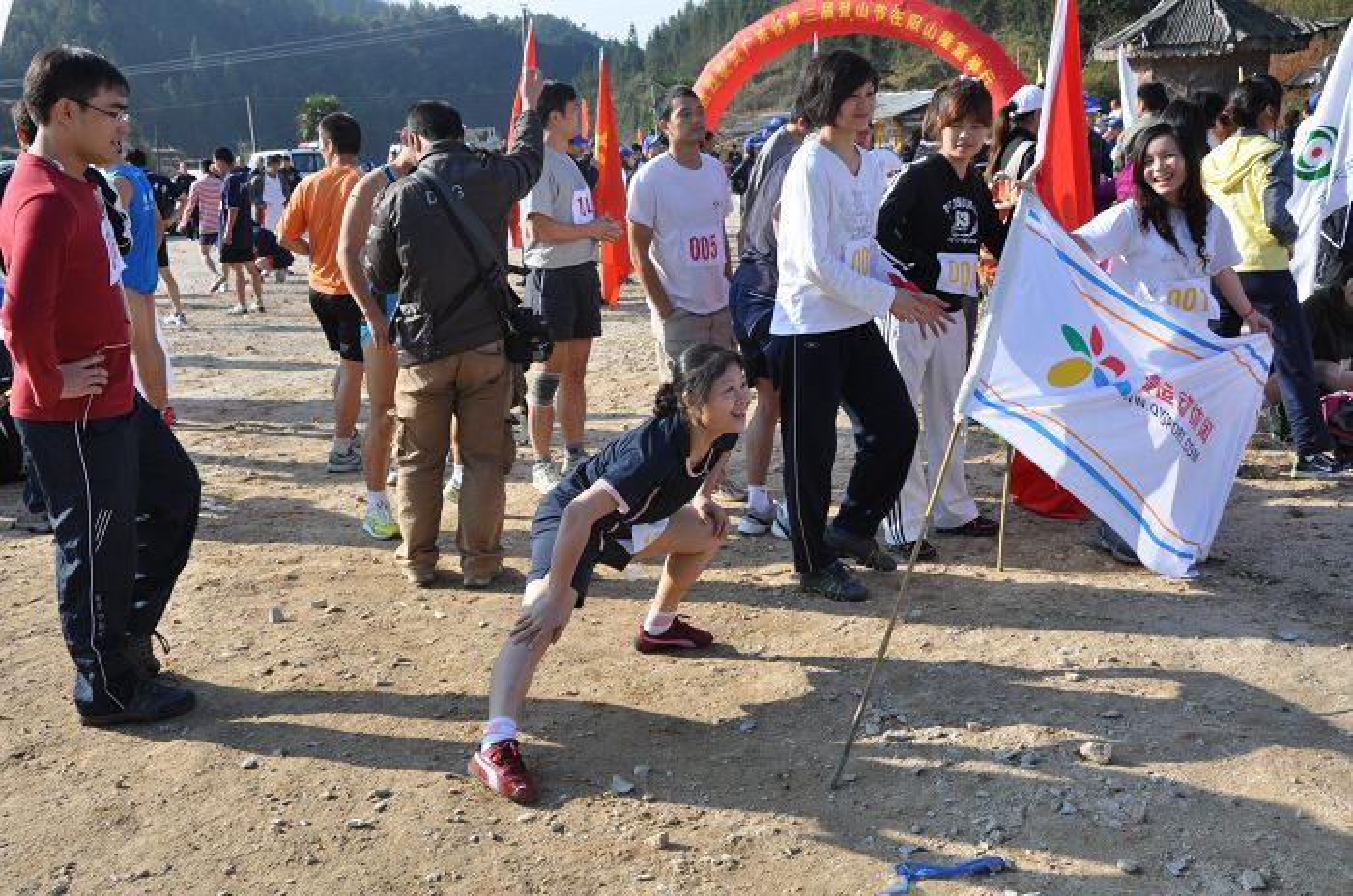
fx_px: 1407
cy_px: 448
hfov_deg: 51.4
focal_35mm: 38
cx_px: 676
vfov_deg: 35.4
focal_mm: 25
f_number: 9
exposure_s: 1/320
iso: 320
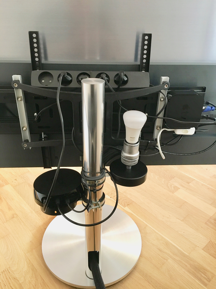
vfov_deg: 61.7
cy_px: 144
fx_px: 241
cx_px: 108
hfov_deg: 48.2
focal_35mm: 29
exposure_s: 1/17
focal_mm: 4.15
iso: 64
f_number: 2.2
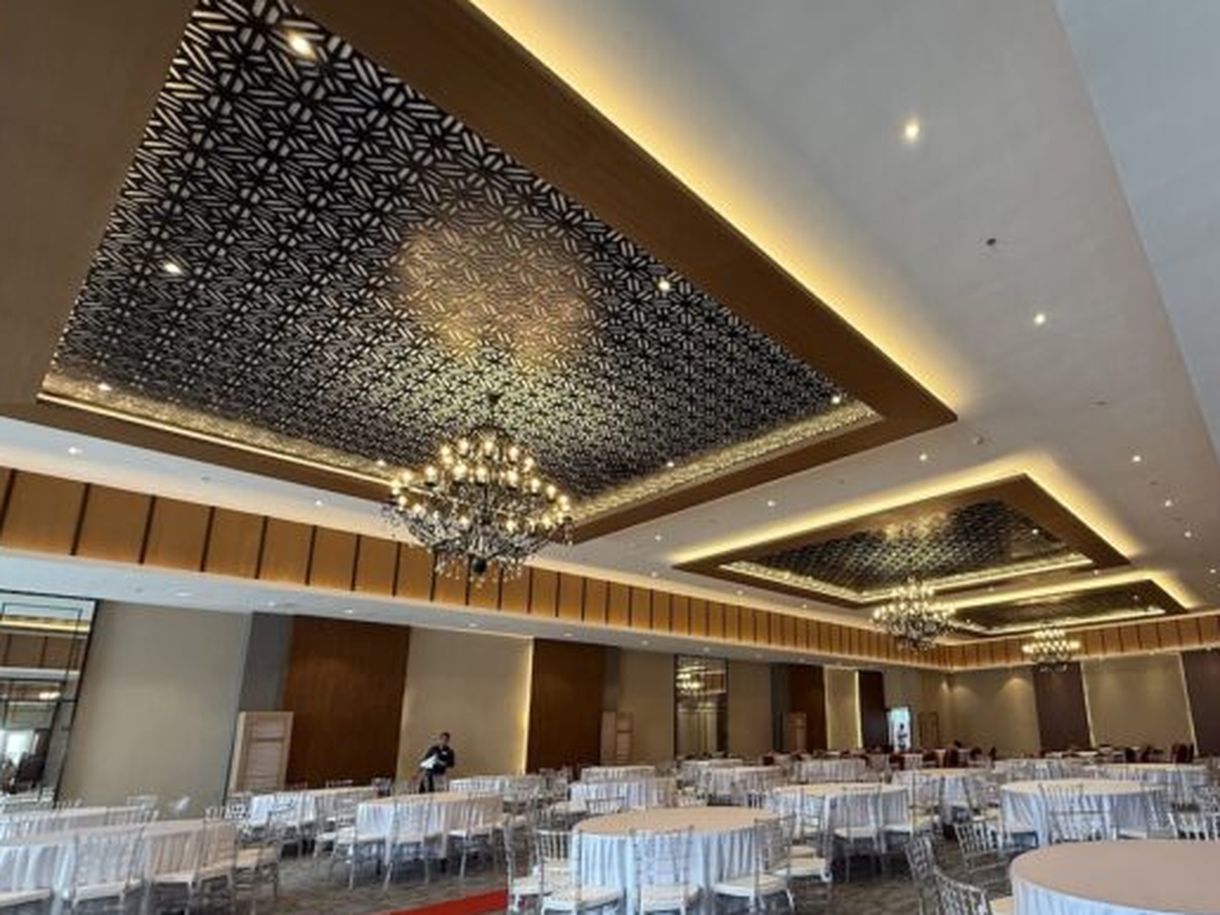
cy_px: 576
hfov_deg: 82.1
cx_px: 802
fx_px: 670
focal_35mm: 19
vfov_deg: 67.6
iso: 250
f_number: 2.2
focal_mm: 2.22
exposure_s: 1/120
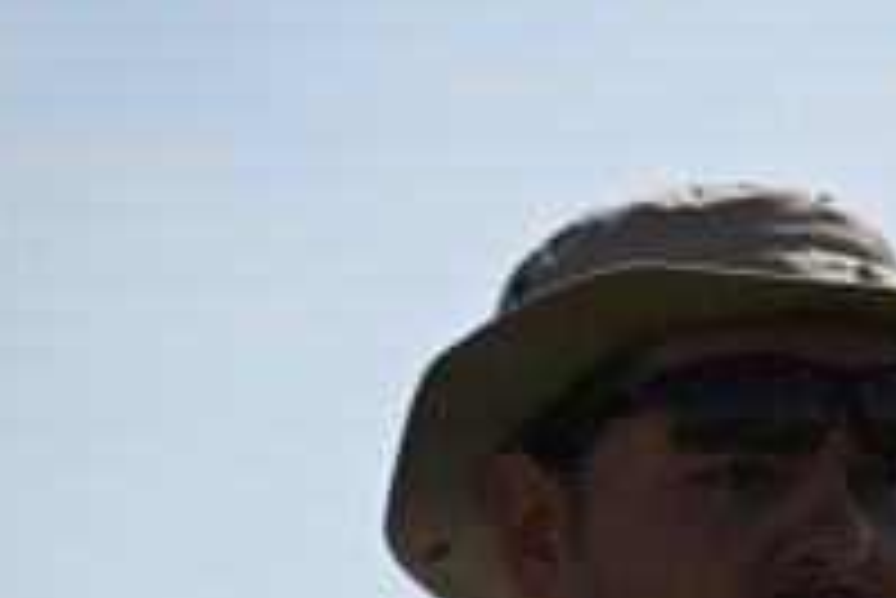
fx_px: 18705
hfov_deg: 2.7
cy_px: 697
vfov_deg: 1.8
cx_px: 995
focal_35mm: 751
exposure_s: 1/3200
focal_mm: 200
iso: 320
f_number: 7.1
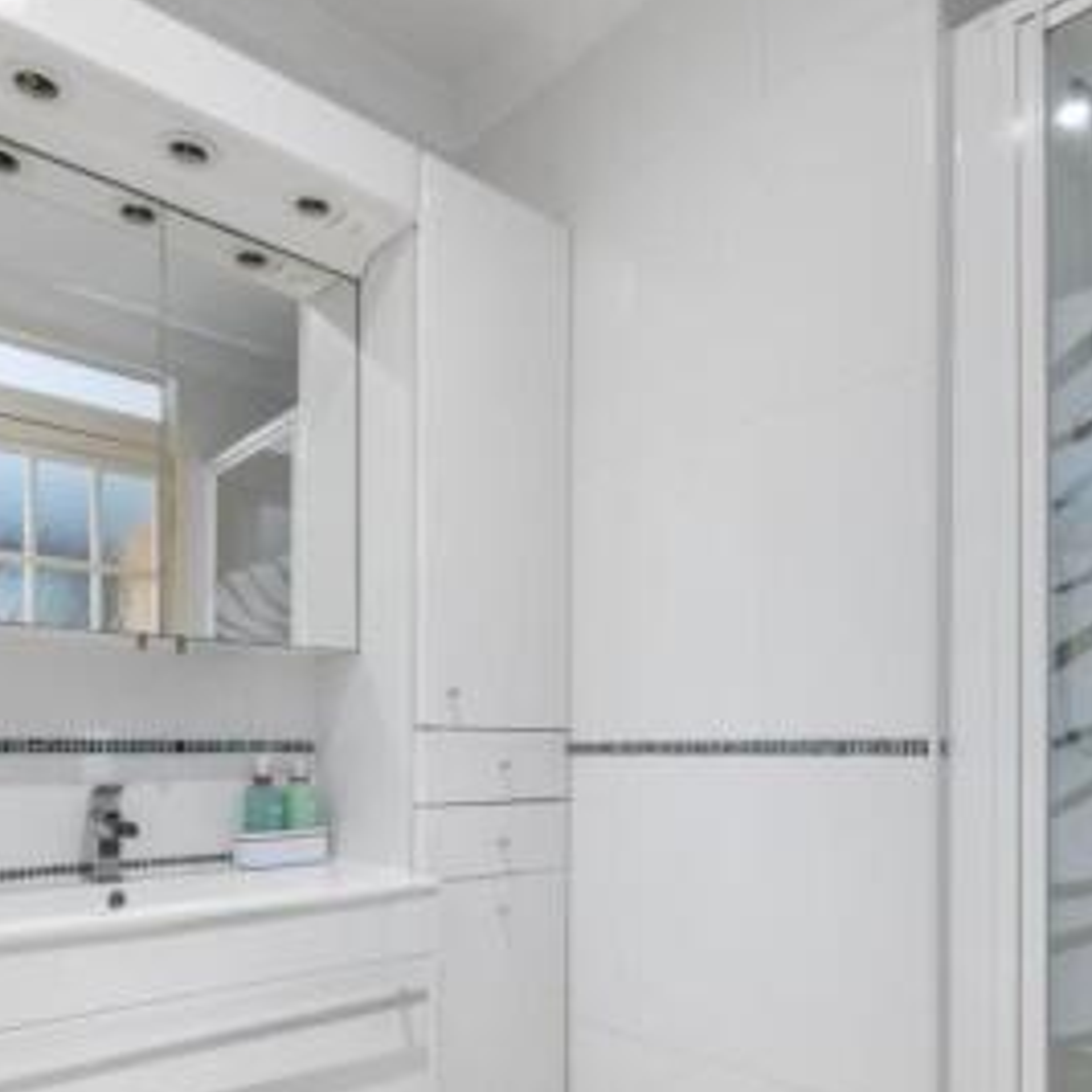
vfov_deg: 60.8
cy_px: 763
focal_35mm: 25
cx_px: 507
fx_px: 892
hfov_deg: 62.9
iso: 800
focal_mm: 12
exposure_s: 3.2
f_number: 18
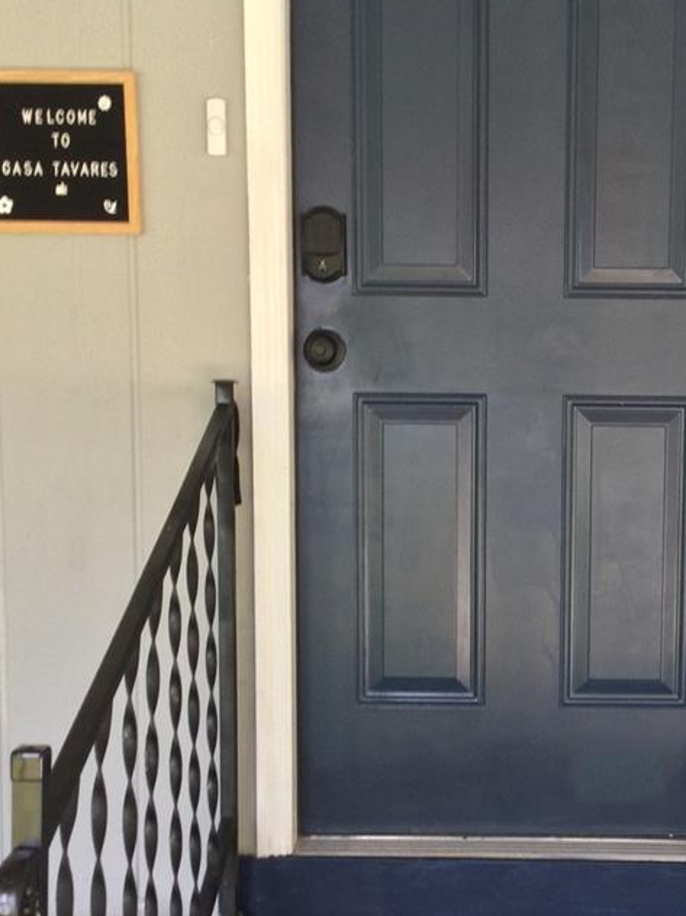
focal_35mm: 59
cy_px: 557
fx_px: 1559
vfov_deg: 32.6
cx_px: 515
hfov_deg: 24.5
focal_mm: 3.3
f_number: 2.4
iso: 32
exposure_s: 1/30
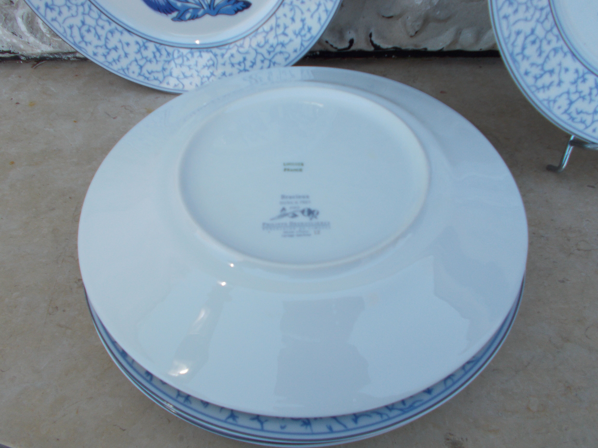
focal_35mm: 30
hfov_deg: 60.0
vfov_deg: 46.8
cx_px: 299
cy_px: 224
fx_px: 518
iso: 80
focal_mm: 5.3
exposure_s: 1/125
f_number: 3.4
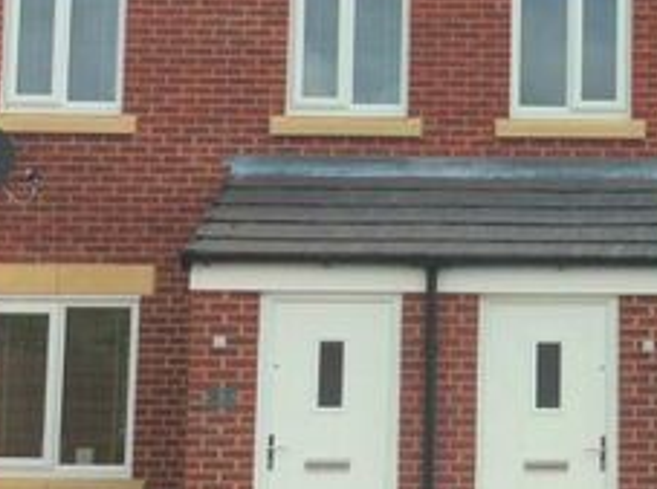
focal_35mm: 108
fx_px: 2044
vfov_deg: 13.6
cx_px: 645
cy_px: 126
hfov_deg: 17.8
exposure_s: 1/862
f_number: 2.8
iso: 80
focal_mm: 3.85
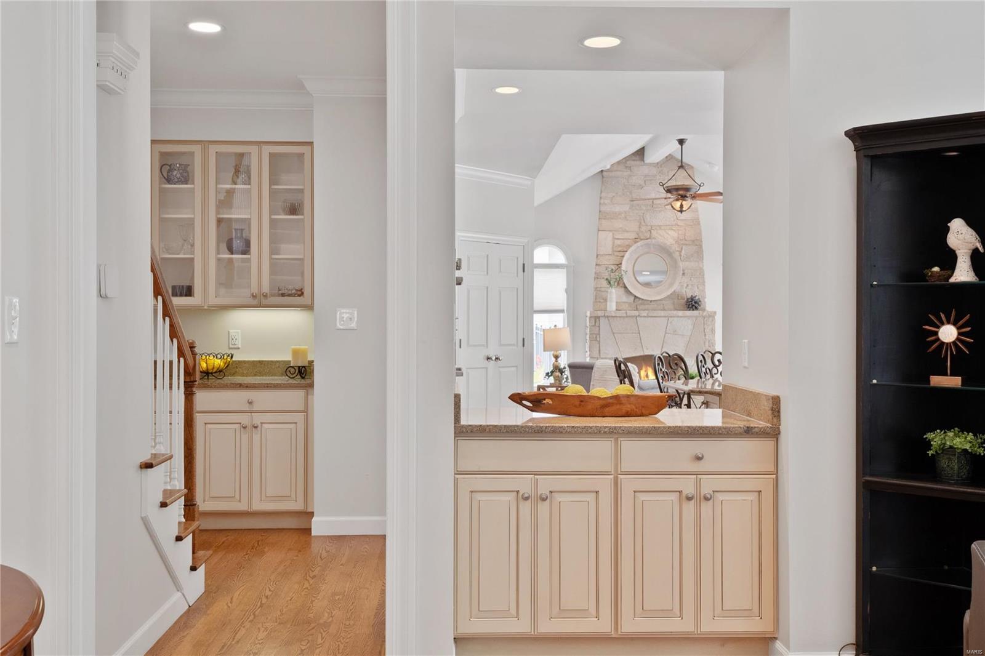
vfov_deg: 36.9
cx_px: 492
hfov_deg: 53.1
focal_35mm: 36
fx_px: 985
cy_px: 328
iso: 400
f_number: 6.3
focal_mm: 18
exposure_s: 1/6
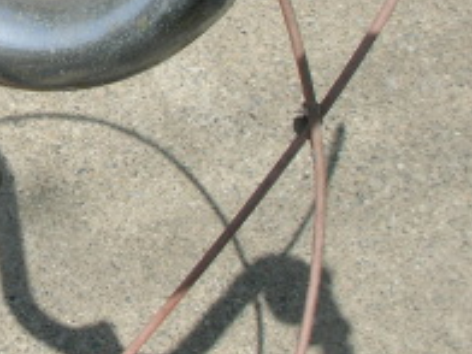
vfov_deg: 14.9
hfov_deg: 18.9
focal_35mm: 97
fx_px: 1323
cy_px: -16
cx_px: -120
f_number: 5.6
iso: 50
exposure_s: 1/291
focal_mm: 6.3
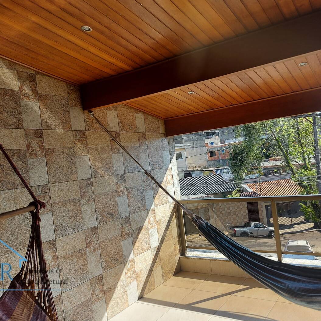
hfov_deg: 55.4
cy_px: 159
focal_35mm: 29
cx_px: 185
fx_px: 304
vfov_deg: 55.6
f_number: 1.8
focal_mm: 5.23
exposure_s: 1/301
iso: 32
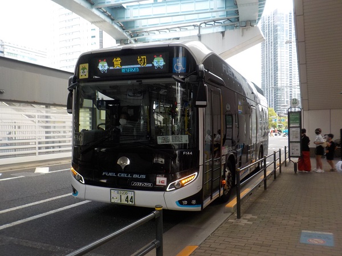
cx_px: 171
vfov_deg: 46.8
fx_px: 296
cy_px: 128
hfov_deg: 60.0
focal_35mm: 30
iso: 125
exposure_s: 1/160
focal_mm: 4.1
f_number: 3.3
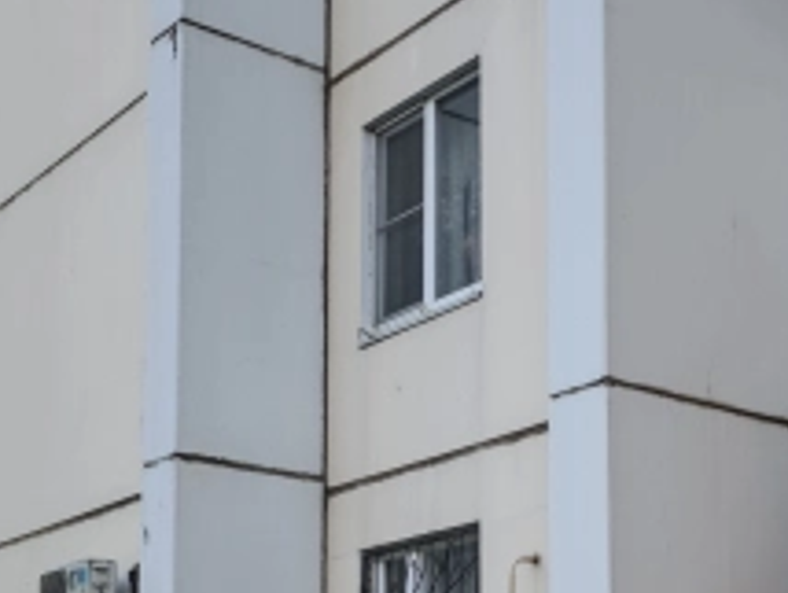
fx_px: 1527
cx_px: 574
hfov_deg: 28.6
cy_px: 645
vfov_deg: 20.9
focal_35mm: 67
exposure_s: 1/312
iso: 50
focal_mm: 6.55
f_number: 1.6
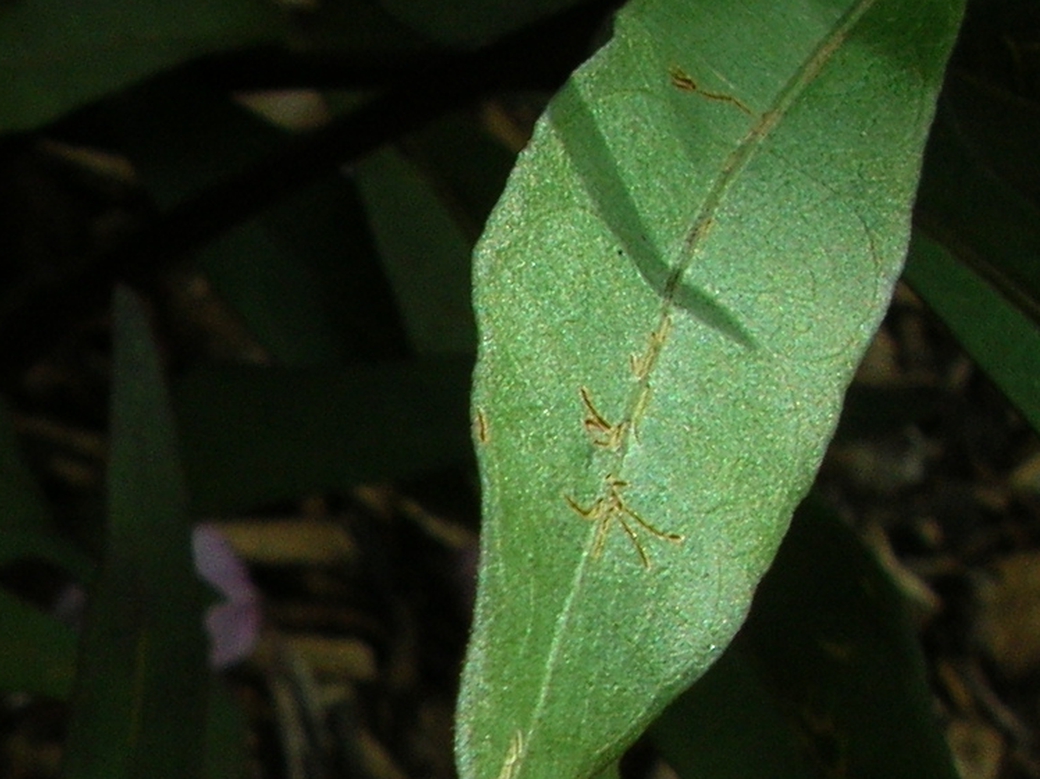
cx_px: -452
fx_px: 3213
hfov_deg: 16.9
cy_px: 1127
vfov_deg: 13.1
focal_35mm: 107
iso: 50
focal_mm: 5.8
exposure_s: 1/223
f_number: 5.6
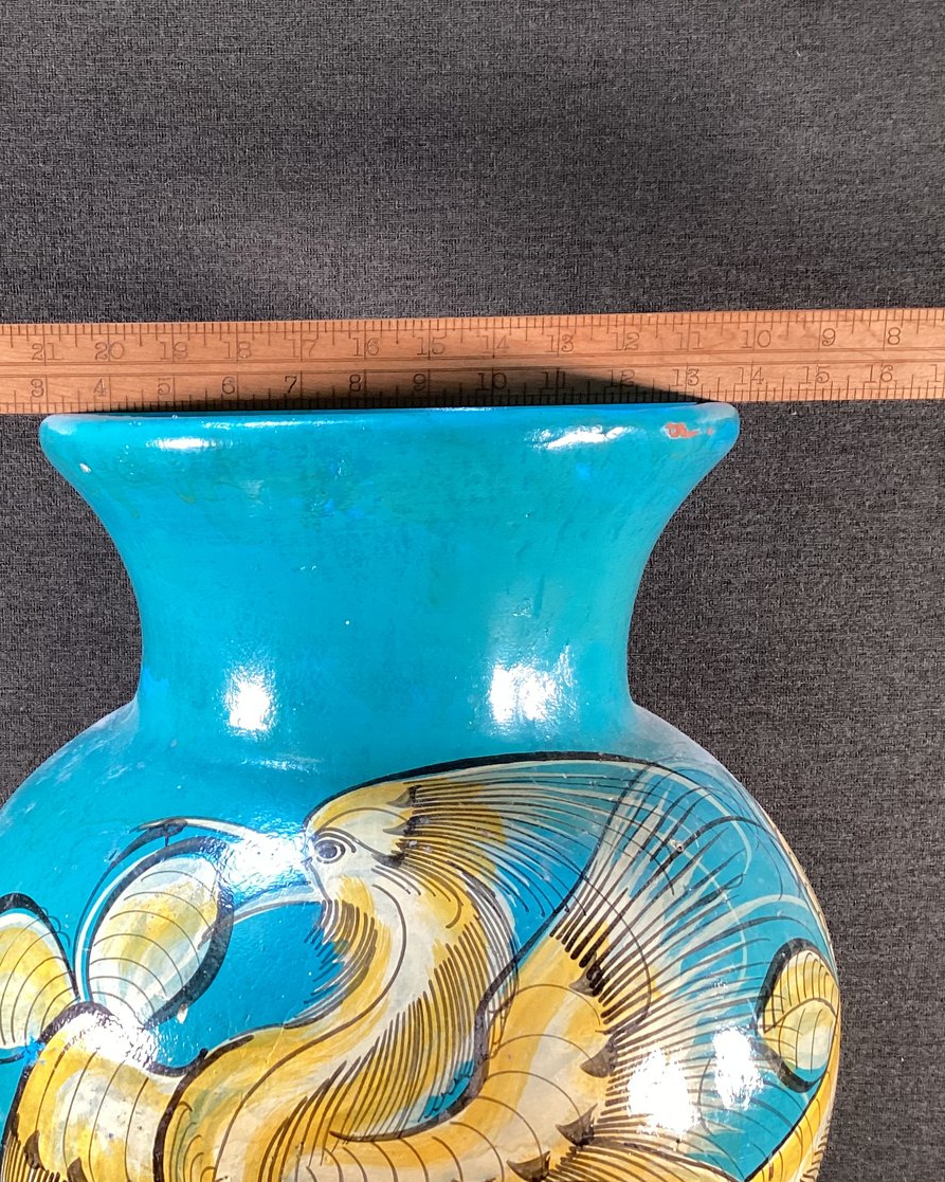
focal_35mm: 41
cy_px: 594
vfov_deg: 44.8
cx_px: 277
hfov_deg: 35.9
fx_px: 1434
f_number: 2.4
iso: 100
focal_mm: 3.3
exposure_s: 1/60
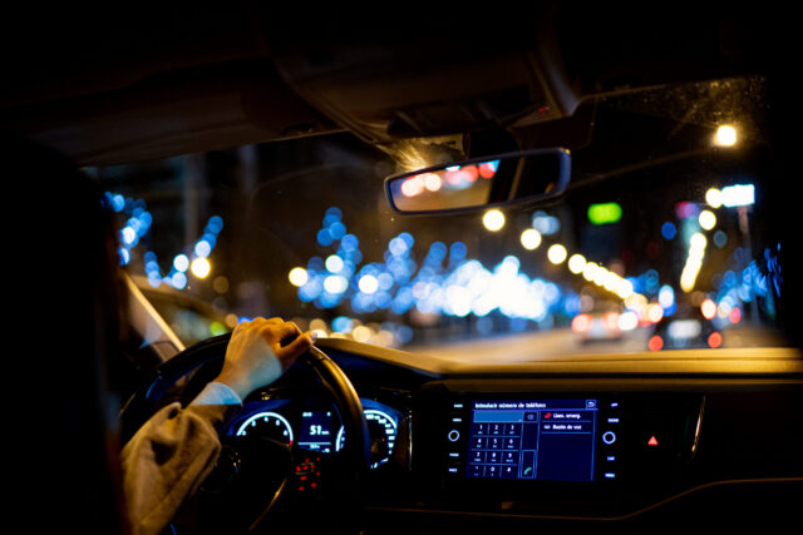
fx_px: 781
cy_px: 268
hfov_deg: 54.4
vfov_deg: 37.9
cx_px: 402
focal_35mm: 35
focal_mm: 35
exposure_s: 1/100
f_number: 1.4
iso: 1250
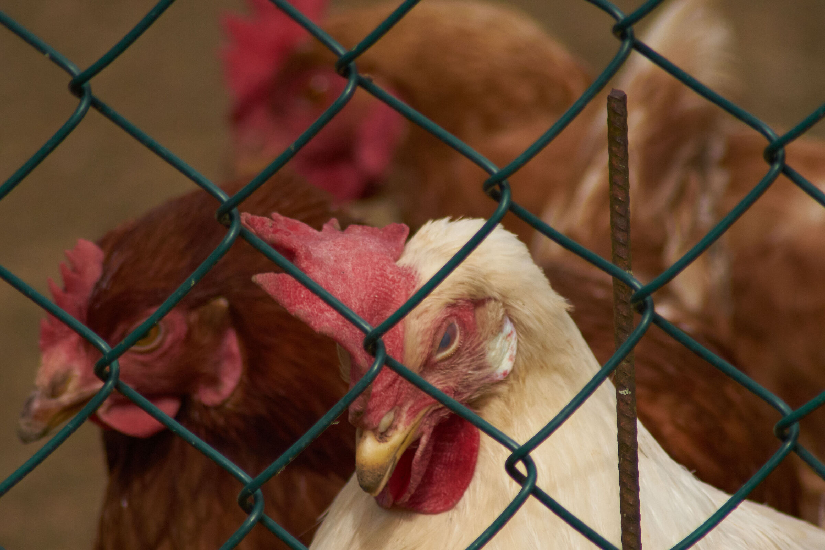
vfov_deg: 1.5
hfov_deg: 2.3
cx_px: 412
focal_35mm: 900
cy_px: 275
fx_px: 20623
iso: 2000
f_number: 11
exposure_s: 1/2000
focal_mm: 600
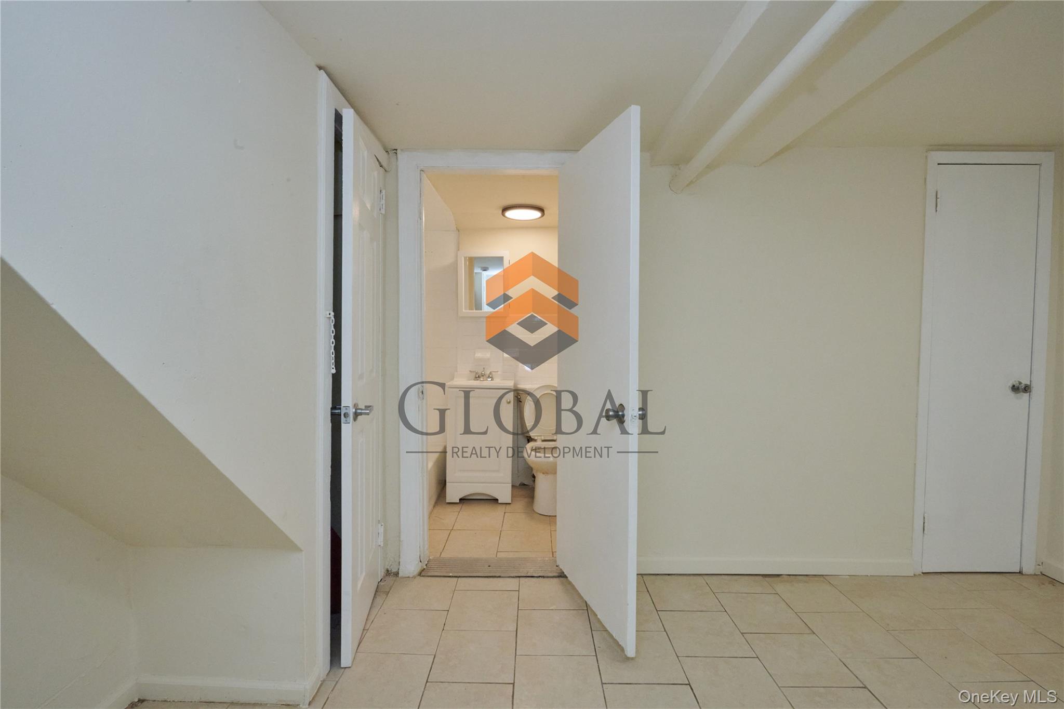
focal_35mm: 16
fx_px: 473
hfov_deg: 96.7
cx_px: 532
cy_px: 354
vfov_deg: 73.7
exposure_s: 1/60
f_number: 16
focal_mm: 16
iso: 1600
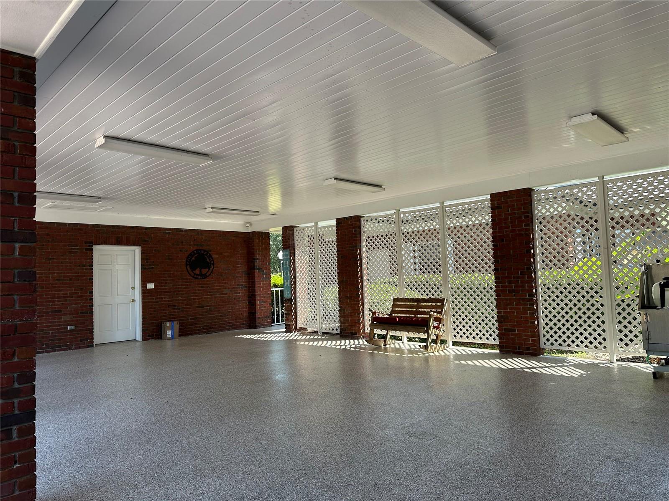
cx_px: 334
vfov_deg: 56.8
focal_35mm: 24
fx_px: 464
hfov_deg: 71.6
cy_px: 250
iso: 80
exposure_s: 1/642
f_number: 1.78
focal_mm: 6.86
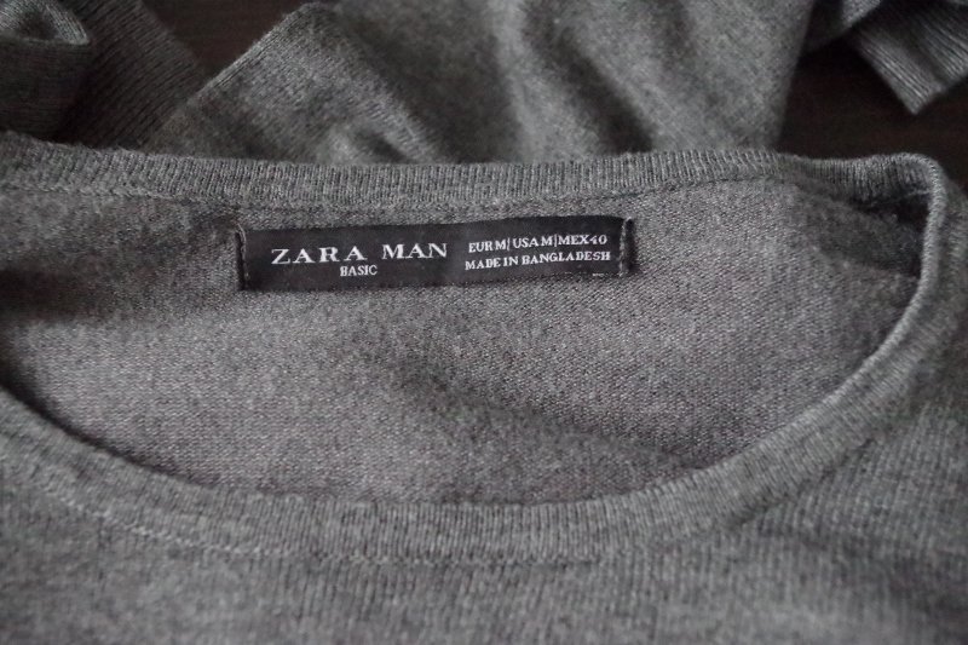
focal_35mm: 39
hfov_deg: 49.1
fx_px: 1058
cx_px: 484
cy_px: 322
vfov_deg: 33.9
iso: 12800
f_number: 5
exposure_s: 1/30
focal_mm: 26.25
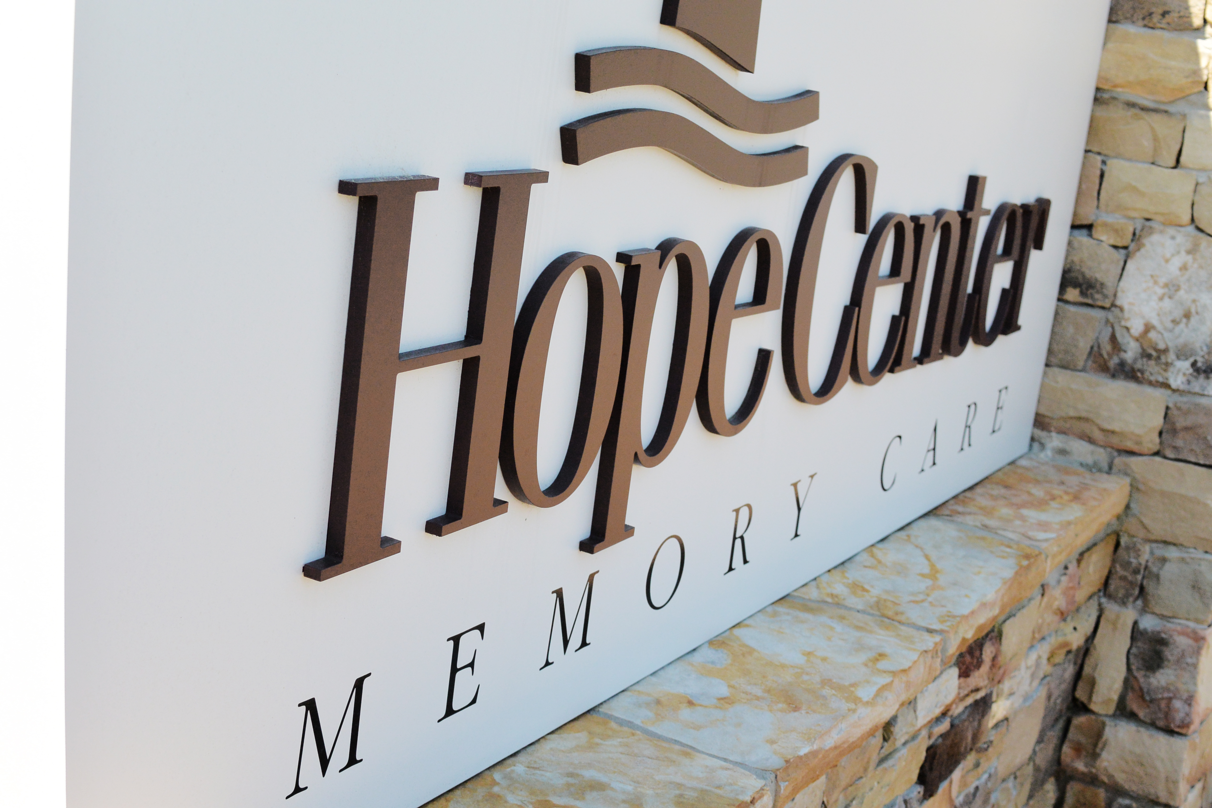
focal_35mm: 49
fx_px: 1650
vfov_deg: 27.5
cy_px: 404
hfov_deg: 40.3
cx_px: 606
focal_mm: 18.5
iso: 160
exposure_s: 1/1000
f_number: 4
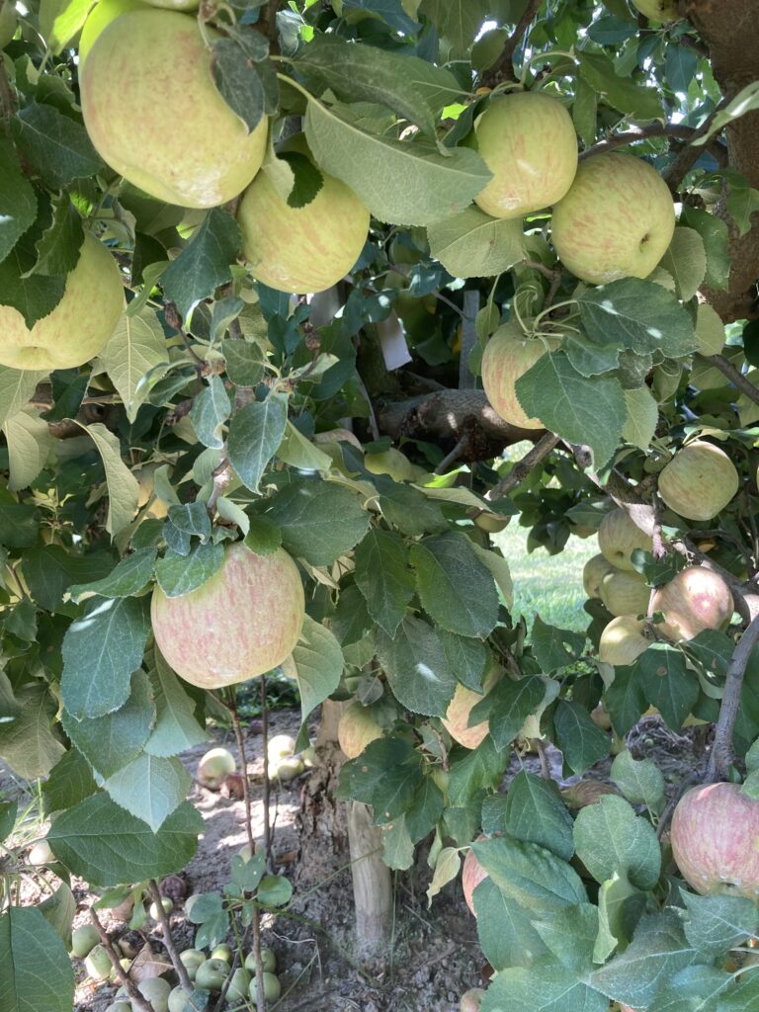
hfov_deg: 49.7
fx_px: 819
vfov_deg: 63.4
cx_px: 380
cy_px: 506
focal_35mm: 28
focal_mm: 3.99
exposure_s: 1/121
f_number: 1.8
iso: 40
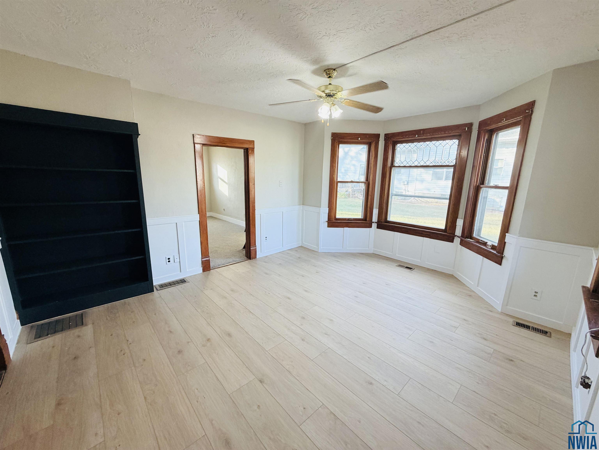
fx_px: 242
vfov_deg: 85.7
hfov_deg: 102.1
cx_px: 300
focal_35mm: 14
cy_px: 225
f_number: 2.2
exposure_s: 1/120
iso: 160
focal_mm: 2.22
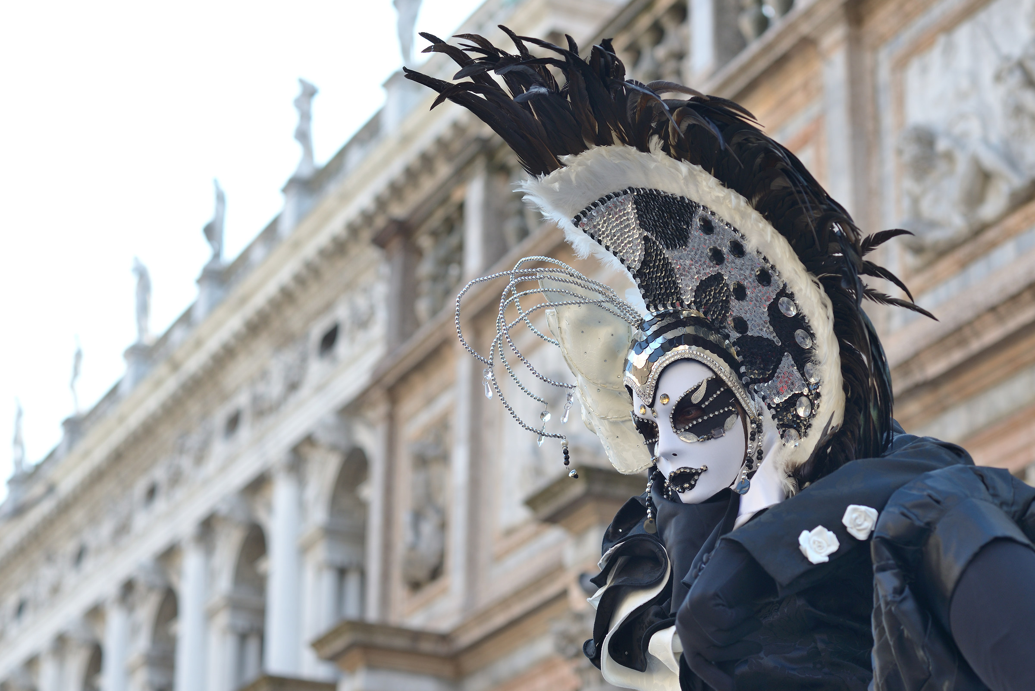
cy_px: 346
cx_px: 518
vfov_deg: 16.1
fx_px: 2444
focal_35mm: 85
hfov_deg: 23.9
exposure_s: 1/320
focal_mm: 85
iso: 250
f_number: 5
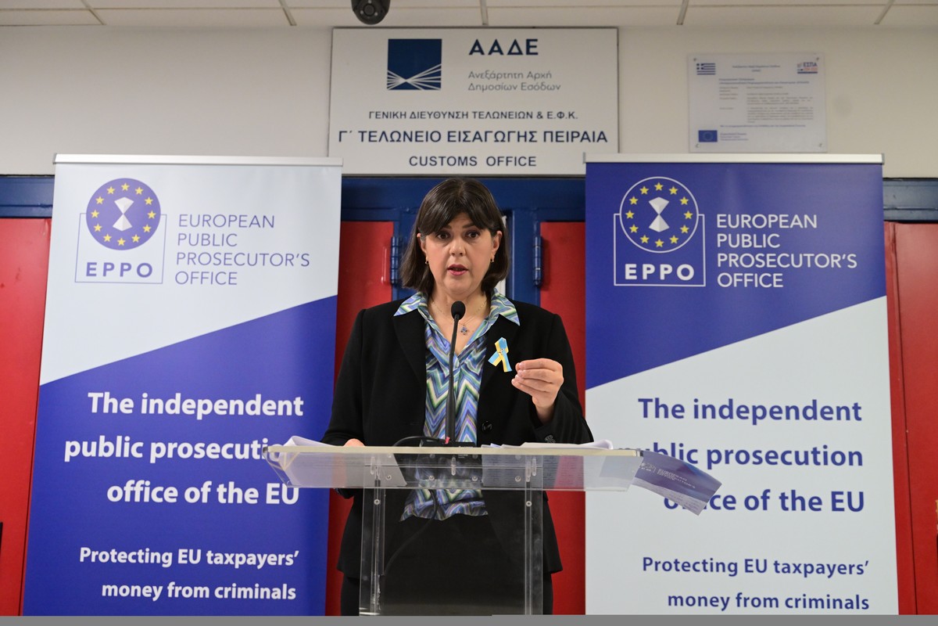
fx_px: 1277
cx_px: 469
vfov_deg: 27.5
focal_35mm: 49
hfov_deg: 40.3
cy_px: 313
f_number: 3.2
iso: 4000
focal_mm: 49
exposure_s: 1/320
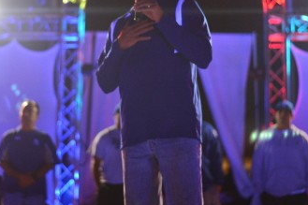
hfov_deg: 22.8
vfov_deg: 15.3
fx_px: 761
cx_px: 119
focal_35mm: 89
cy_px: 76
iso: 3200
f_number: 1.8
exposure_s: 1/160
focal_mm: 50
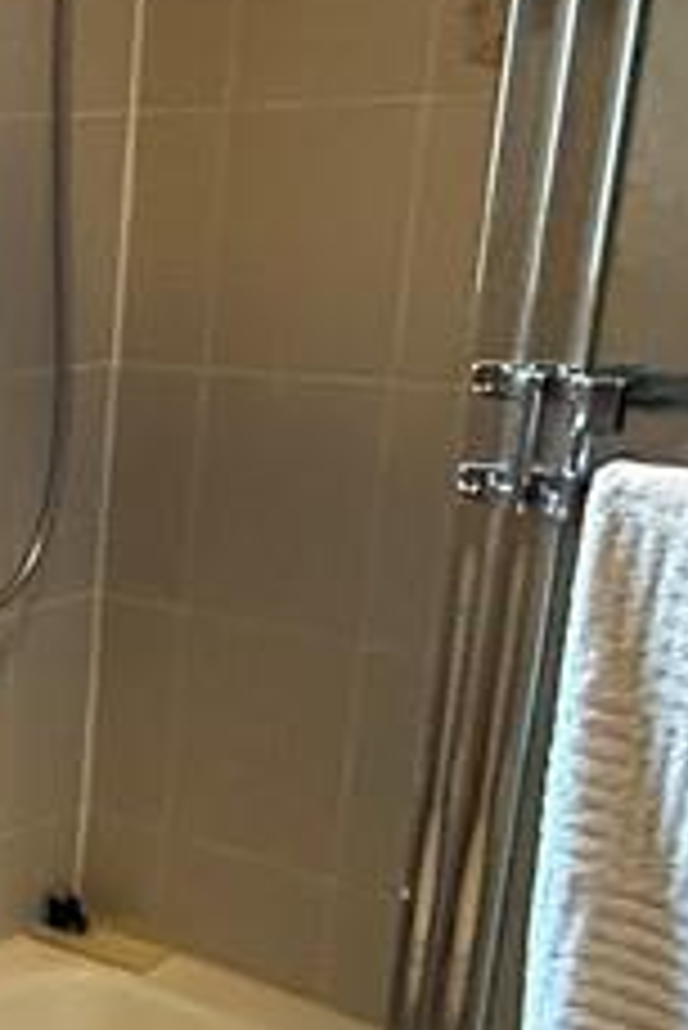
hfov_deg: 17.6
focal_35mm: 65
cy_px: 796
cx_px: -490
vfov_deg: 30.3
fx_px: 1860
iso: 1000
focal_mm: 2.22
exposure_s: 1/60
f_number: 2.2
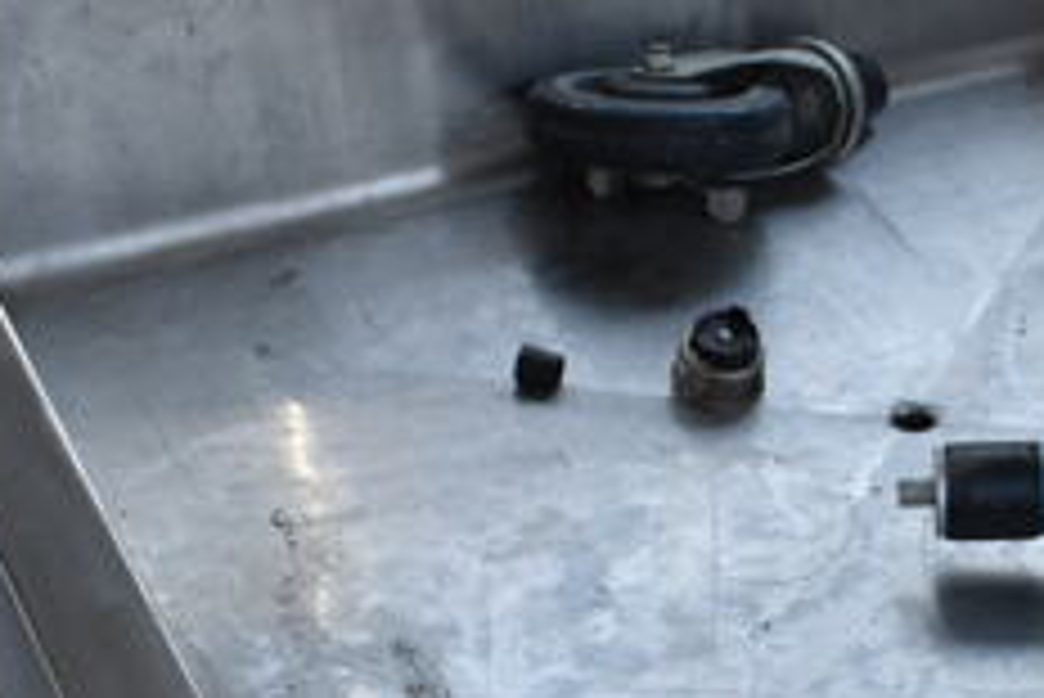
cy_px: 558
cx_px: 958
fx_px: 2060
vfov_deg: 19.0
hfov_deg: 27.3
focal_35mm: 71
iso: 100
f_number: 5
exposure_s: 1/100
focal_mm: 18
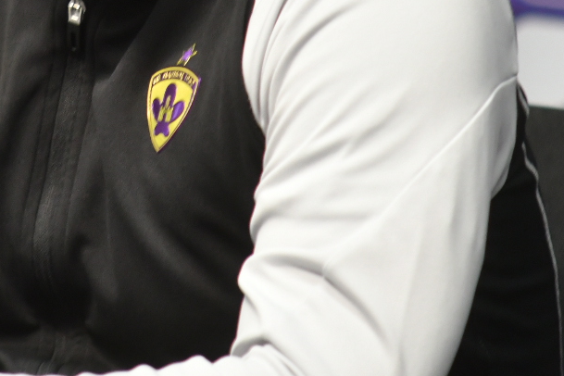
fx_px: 12501
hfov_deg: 2.6
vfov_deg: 1.7
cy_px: -84
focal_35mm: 798
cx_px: 72
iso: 1000
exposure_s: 1/160
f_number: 3.2
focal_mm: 200
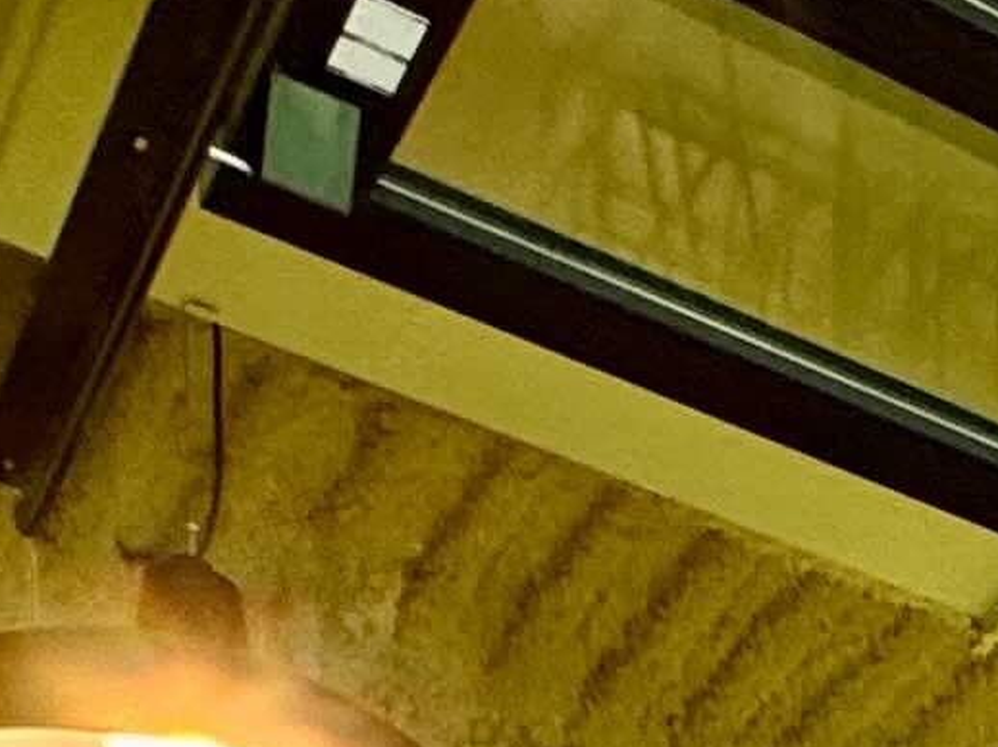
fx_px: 3141
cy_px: 2405
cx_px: 2158
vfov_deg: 9.6
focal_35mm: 109
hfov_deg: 14.2
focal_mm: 2.22
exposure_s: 1/60
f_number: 2.2
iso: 200
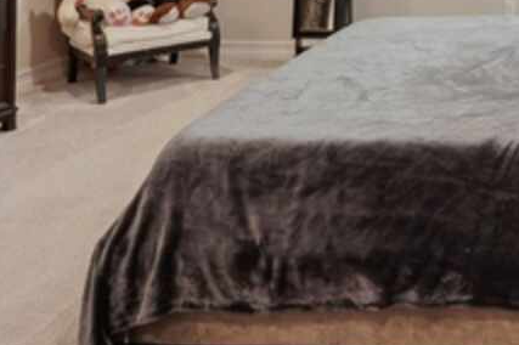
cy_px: -121
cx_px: 560
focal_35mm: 48
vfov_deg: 24.0
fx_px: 691
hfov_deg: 35.6
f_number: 8
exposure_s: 1/8
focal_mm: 16
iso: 400
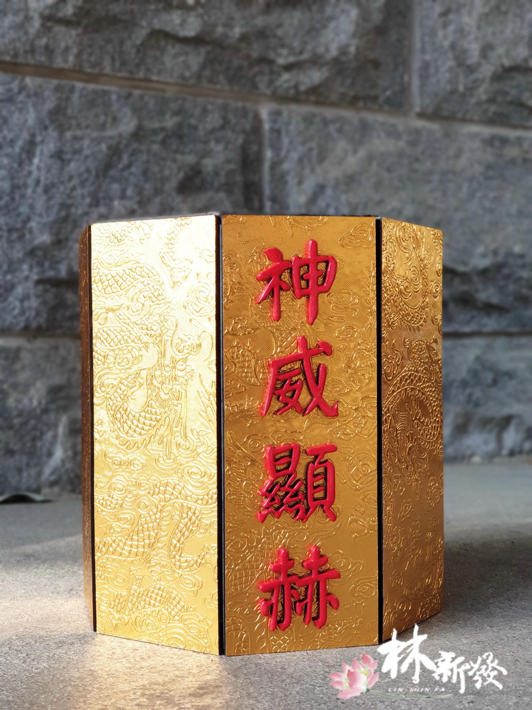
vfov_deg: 36.8
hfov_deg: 28.0
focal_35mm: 52
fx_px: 1066
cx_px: 266
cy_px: 355
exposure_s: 1/120
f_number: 2.4
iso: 32
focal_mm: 6
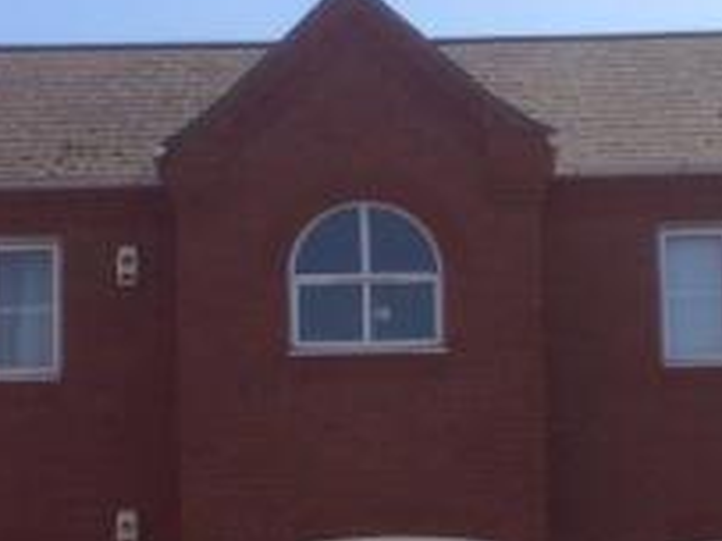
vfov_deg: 16.9
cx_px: 365
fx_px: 1793
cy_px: 479
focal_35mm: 86
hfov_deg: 22.8
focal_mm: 4.12
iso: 32
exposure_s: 1/1325
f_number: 2.2
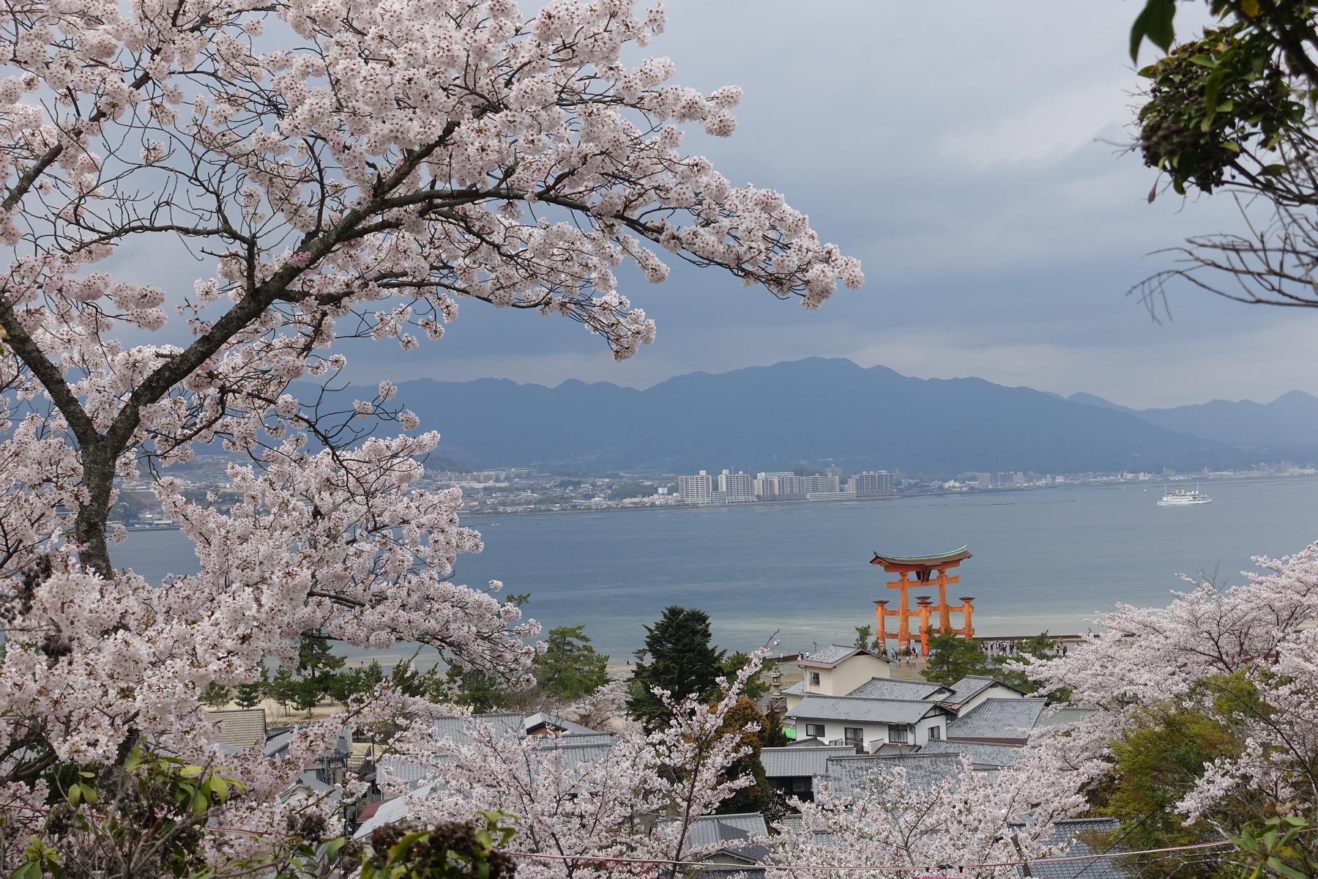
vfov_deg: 24.2
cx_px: 659
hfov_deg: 35.6
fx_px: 2050
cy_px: 440
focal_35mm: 56
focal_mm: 20.43
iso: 125
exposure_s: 1/500
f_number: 5.6
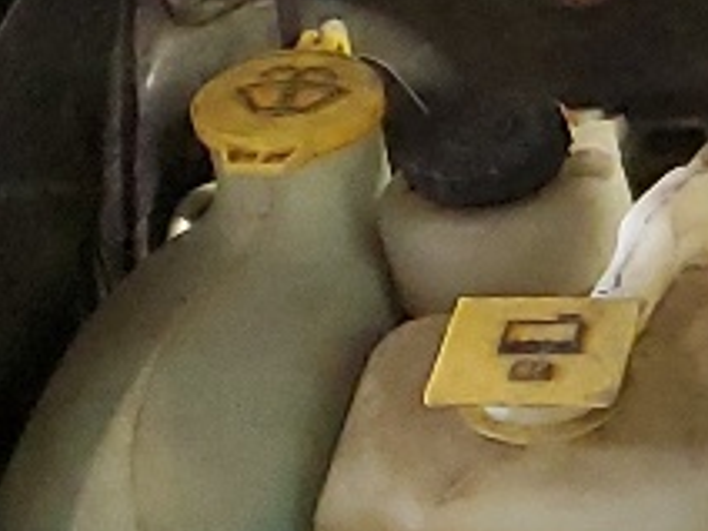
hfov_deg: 8.4
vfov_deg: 7.6
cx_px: 2187
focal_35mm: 196
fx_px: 4009
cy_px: 461
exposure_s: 1/40
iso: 300
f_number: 1.5
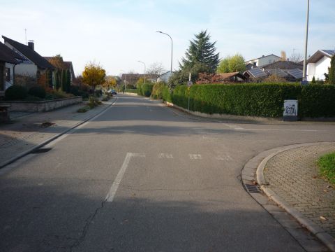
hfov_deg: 56.8
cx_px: 168
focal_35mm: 32
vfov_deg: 44.2
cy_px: 126
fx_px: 310
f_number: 4
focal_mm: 5.2
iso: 100
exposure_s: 1/320
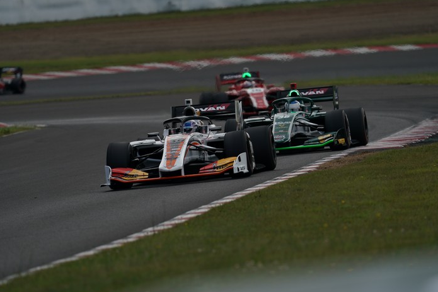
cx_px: 216
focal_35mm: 622
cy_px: 149
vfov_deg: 2.2
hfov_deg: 3.3
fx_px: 7565
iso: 200
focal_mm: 600
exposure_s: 1/640
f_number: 8
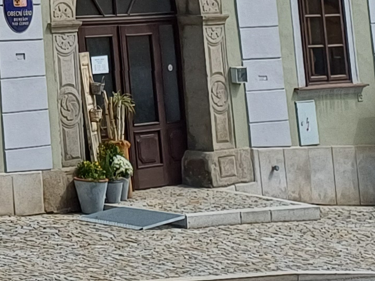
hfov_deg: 12.8
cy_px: -352
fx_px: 1517
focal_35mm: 140
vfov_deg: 9.6
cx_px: -296
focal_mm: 4.65
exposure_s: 1/1353
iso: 50
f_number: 1.8
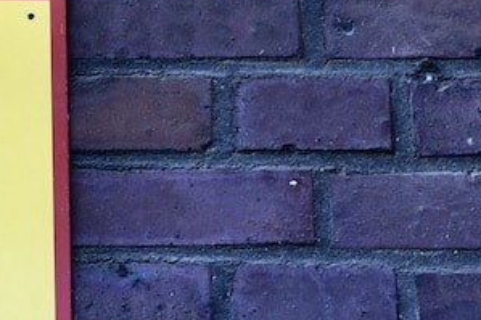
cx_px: -278
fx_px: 3205
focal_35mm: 240
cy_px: 242
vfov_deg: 5.7
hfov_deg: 8.4
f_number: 4.5
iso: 400
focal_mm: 70
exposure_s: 1/320
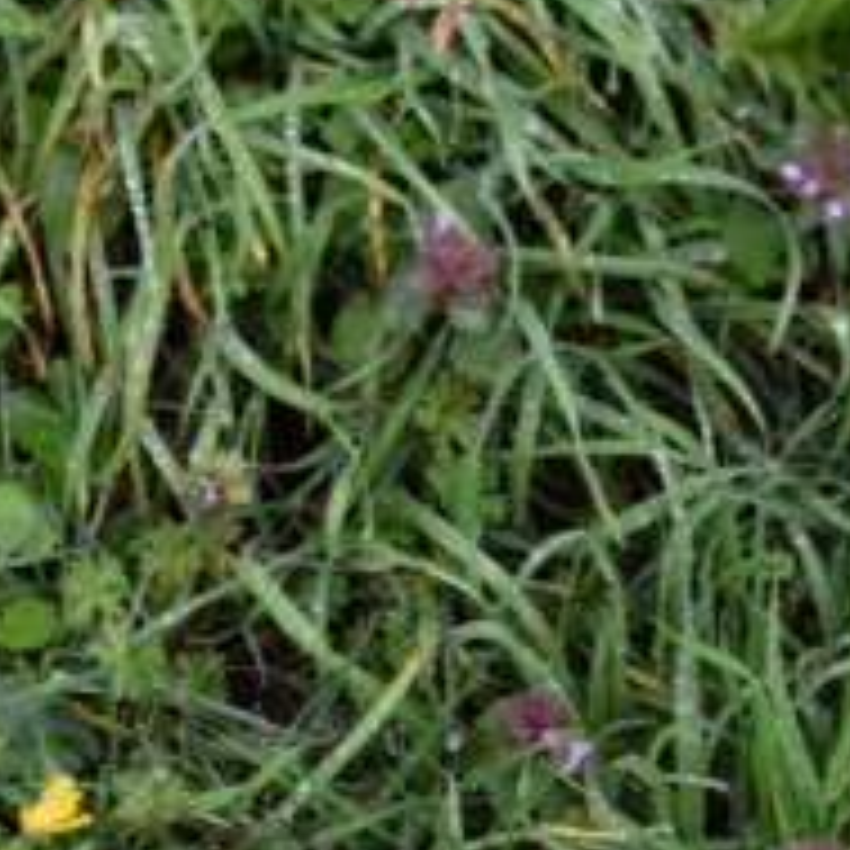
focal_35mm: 151
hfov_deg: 11.5
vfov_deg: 11.4
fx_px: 4207
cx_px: 477
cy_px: 819
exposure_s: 1/160
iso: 400
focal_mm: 35
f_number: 6.3
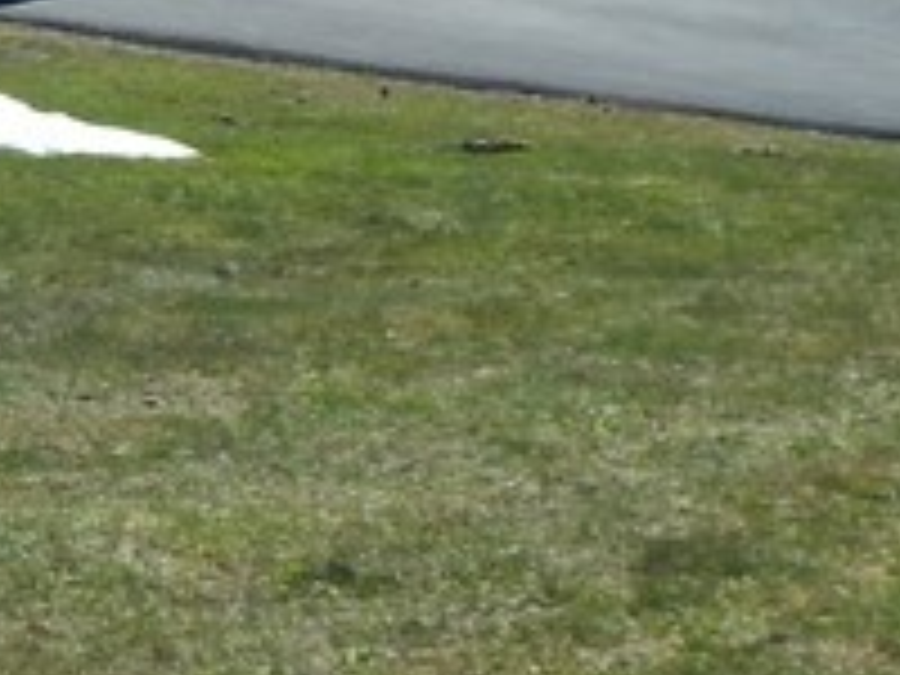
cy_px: -230
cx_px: -648
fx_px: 4654
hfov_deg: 10.5
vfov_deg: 8.2
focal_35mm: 179
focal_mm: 6.1
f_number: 6.7
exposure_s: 1/400
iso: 125
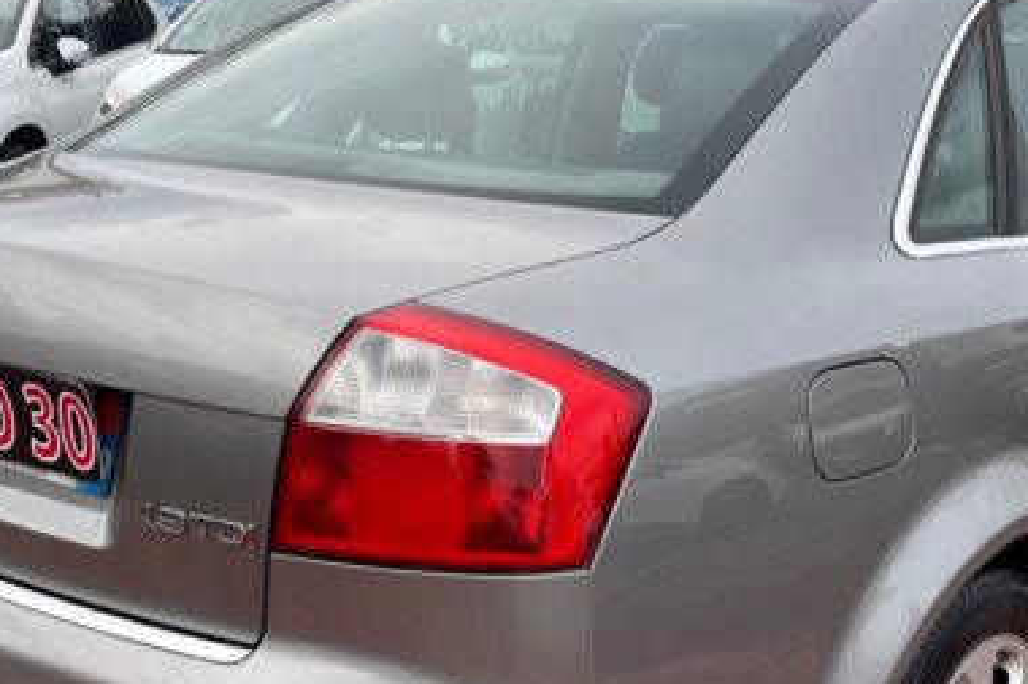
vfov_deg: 23.6
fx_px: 1627
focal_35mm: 57
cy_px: 468
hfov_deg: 35.0
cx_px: 574
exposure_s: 1/535
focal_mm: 5.1
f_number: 1.6
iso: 32
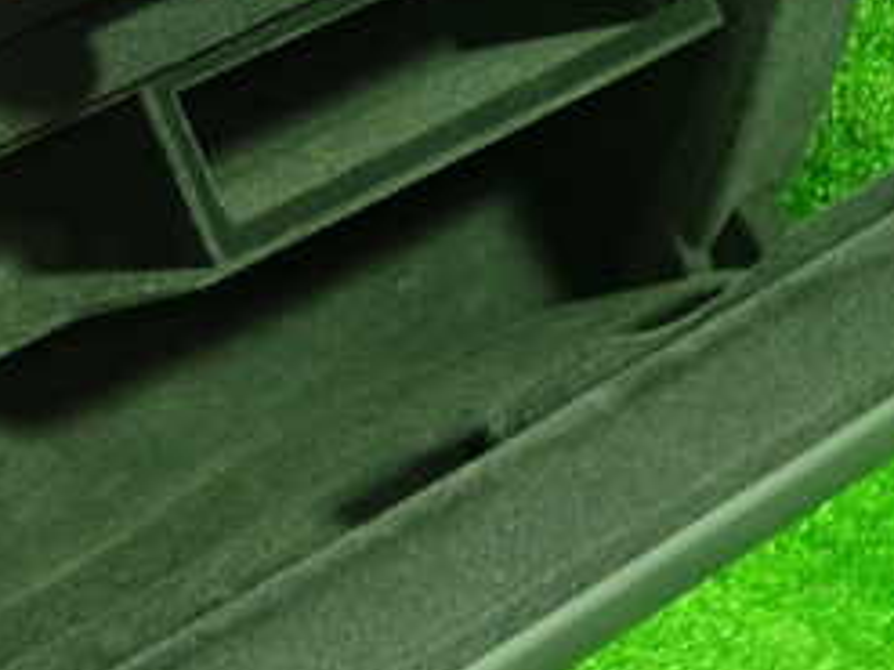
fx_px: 1884
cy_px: 471
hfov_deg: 26.5
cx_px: 297
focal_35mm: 73
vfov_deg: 20.1
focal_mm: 5.4
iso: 800
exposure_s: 1/30
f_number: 2.3
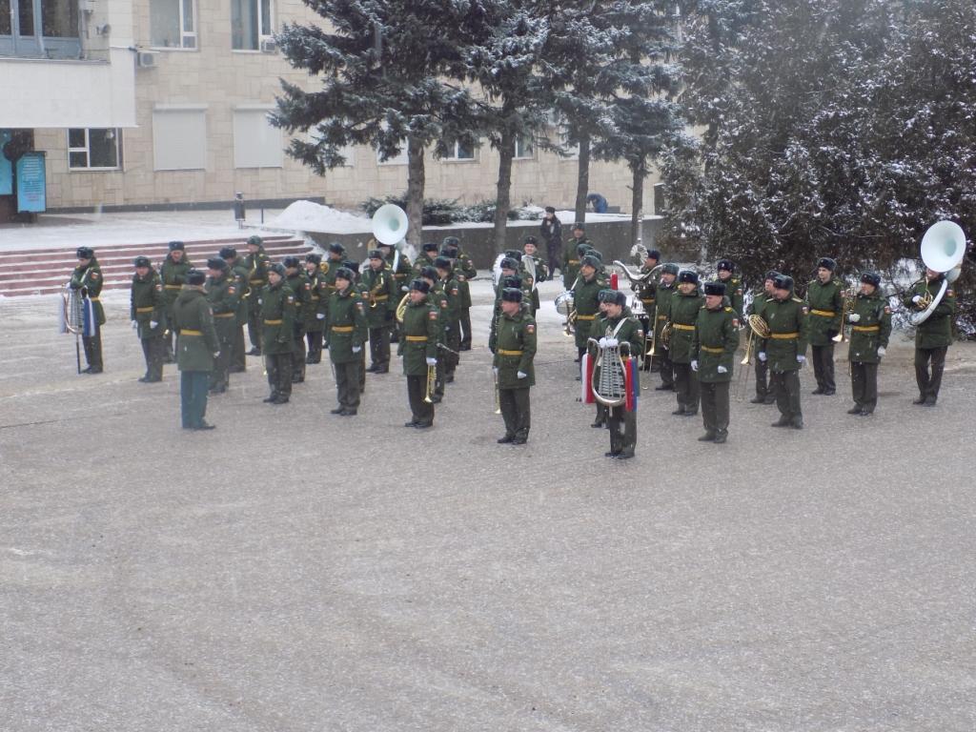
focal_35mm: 65
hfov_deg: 29.8
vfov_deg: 22.6
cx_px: 488
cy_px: 366
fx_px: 1833
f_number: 4.1
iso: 80
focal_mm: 11.5
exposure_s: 1/40
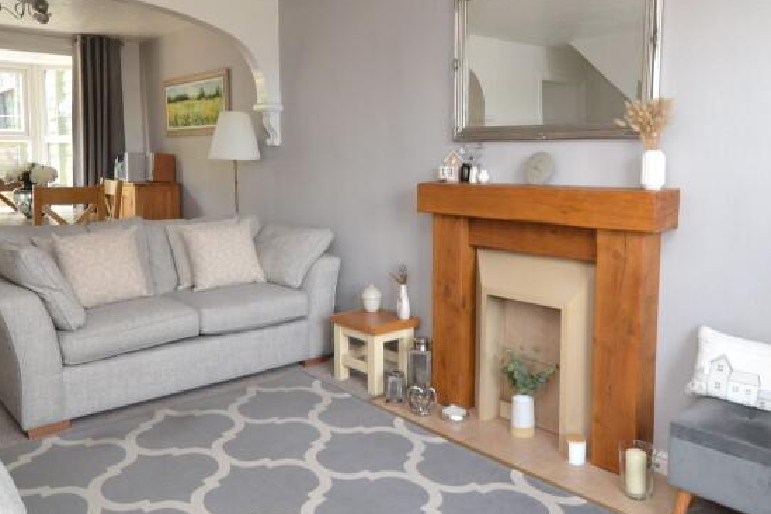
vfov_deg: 46.2
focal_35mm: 28
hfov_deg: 65.4
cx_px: 420
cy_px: 211
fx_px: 600
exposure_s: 1/60
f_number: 3.5
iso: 450
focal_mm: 10
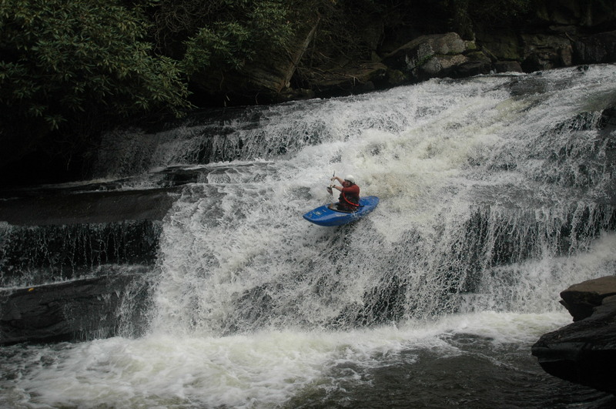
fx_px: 718
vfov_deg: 31.8
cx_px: 308
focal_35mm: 42
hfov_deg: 46.5
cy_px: 204
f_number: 3.5
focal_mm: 28
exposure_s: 1/1000
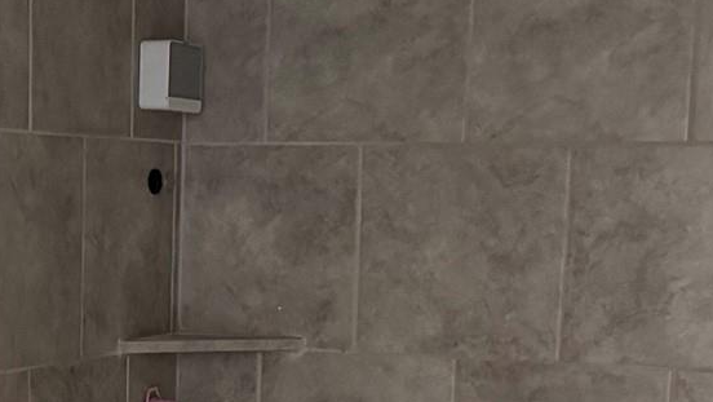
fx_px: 1835
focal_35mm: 97
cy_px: 459
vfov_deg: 12.3
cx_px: 172
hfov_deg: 21.8
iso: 1000
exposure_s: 1/40
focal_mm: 6.76
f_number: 1.78
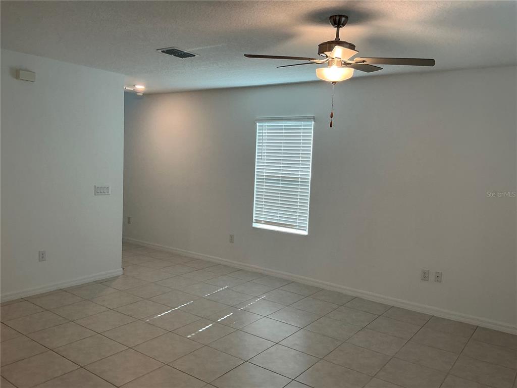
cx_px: 258
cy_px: 194
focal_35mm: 28
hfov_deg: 63.4
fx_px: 418
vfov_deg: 49.7
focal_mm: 3
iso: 50
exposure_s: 1/120
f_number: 1.8
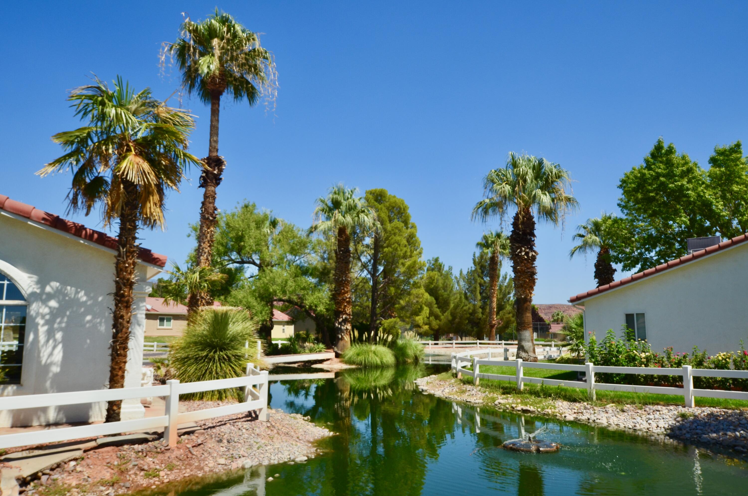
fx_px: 622
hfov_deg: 62.0
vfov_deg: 43.4
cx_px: 374
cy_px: 248
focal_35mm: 30
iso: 200
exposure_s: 1/400
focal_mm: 20
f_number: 10
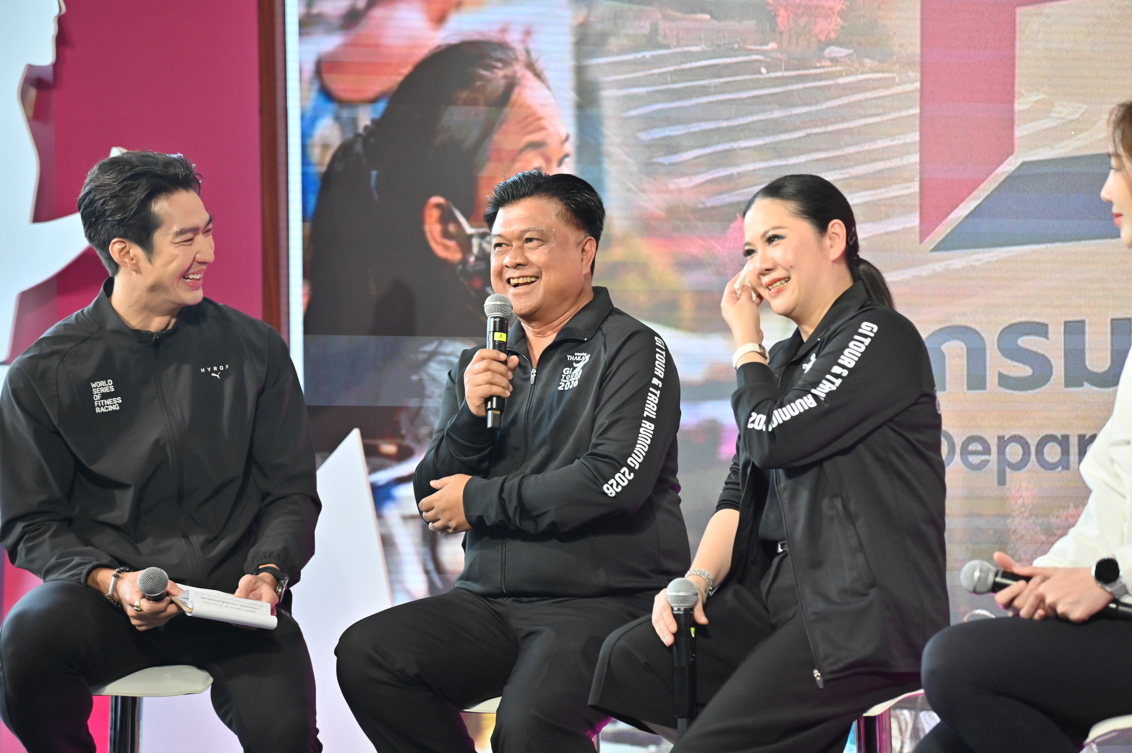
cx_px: 566
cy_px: 376
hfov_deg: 17.1
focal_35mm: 120
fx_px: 3771
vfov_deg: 11.4
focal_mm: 120
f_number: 4
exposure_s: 1/400
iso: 1800
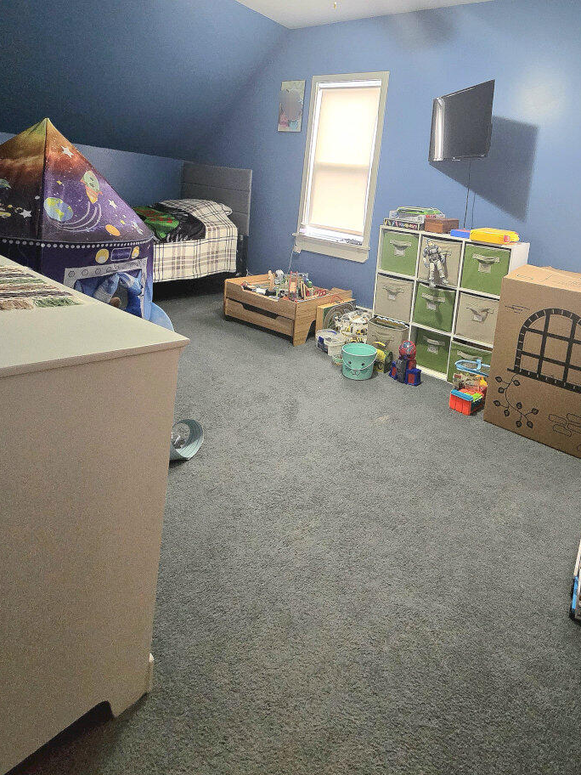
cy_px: 267
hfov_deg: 66.9
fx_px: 425
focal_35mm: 19
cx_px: 386
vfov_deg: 82.2
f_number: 2.2
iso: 640
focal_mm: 2.2
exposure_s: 1/60.2
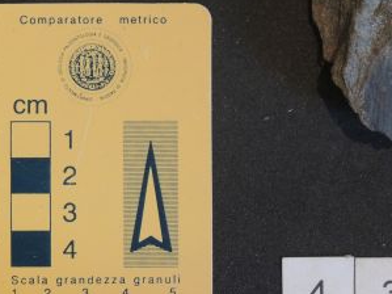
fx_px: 2547
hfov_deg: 8.8
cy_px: 46
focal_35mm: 225
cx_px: 266
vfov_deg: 6.6
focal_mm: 18.7
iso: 400
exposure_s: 1/30
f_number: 4.2
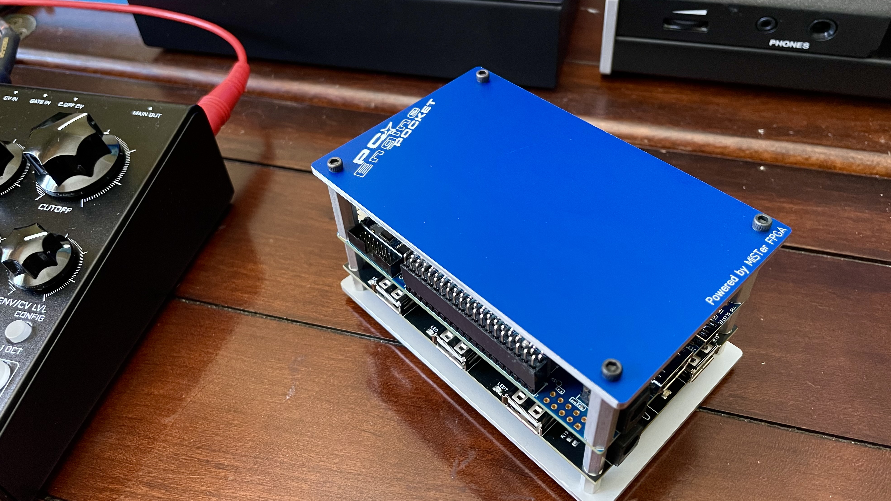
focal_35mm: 29
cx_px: 445
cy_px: 223
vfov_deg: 40.1
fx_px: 685
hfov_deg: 66.1
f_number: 1.6
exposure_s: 1/40
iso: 640
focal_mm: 4.2
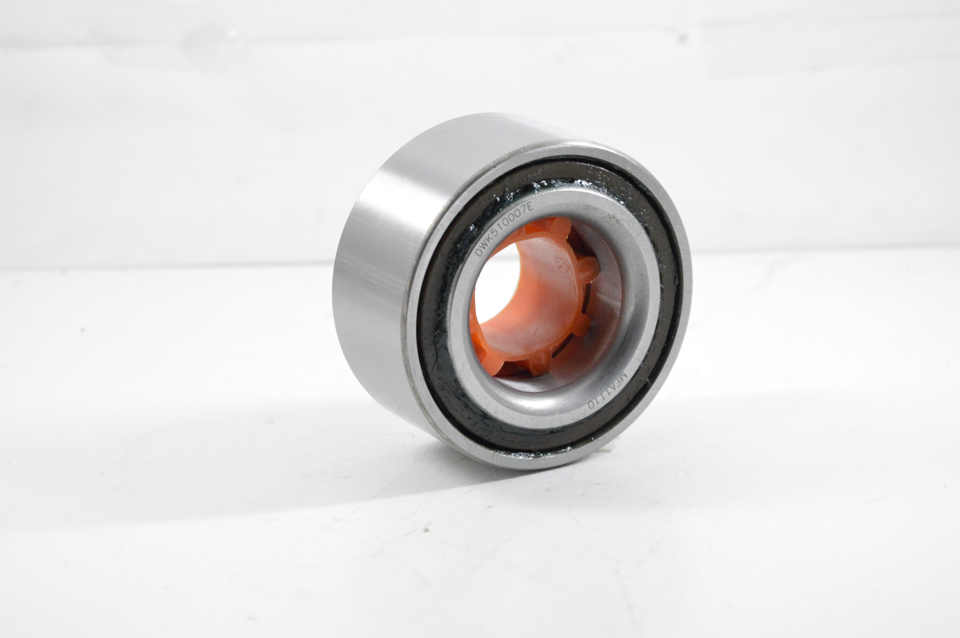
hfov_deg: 18.4
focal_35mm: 111
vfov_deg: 12.3
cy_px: 298
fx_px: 2957
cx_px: 523
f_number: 7.1
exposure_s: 1/100
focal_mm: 66
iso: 3200
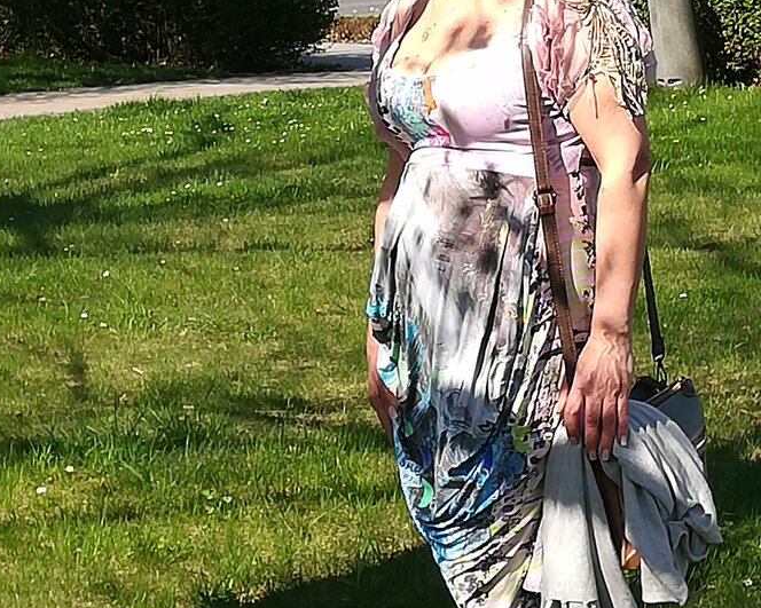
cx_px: 507
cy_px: 23
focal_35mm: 120
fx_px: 2702
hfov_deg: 16.0
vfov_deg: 12.7
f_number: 2.2
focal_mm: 3.83
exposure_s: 1/633
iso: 50
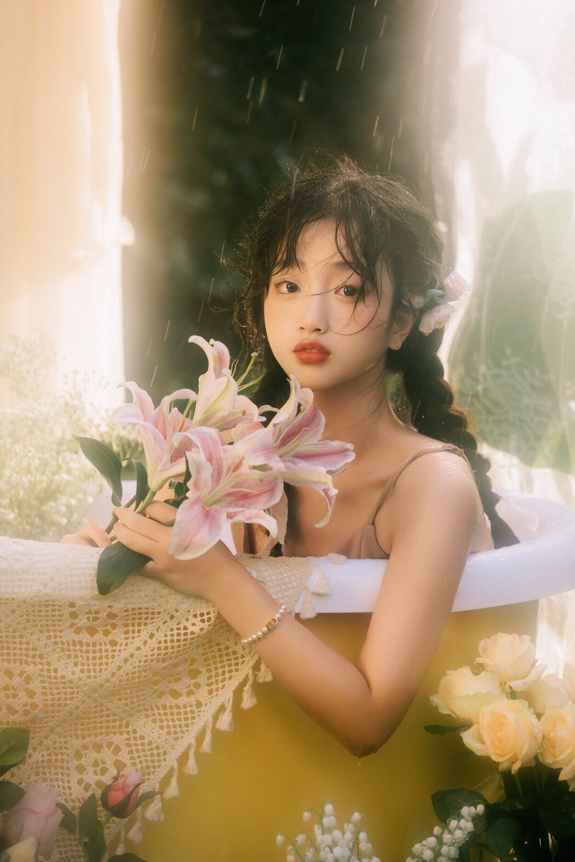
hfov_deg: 10.2
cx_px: 288
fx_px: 3210
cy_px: 431
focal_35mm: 134
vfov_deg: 15.3
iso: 100
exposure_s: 1/200
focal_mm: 135
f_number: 4
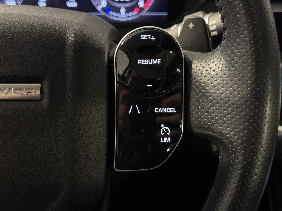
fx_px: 391
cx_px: 141
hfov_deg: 39.7
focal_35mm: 48
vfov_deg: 30.3
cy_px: 106
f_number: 1.78
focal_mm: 6.76
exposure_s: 1/41
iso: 200
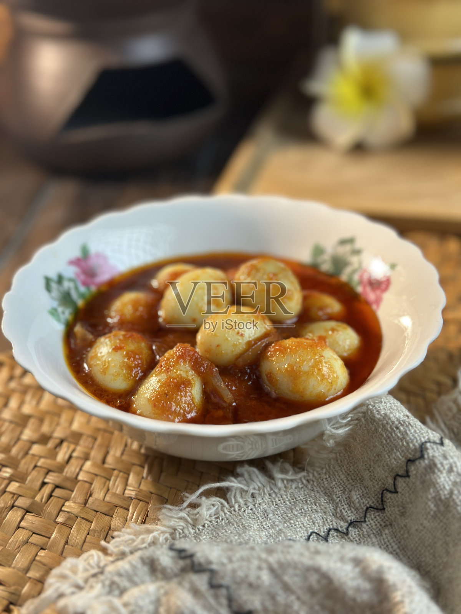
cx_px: 230
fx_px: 852
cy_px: 307
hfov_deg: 30.3
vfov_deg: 39.7
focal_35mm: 48
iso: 80
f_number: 1.78
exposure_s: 1/50
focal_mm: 6.86
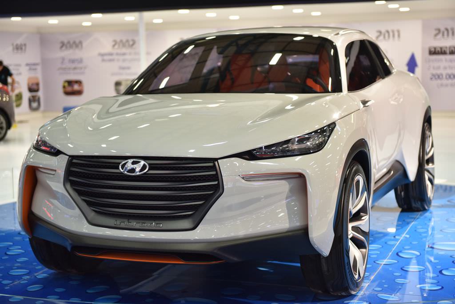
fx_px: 834
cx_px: 228
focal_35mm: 66
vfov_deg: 20.6
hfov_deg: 30.5
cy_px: 152
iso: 800
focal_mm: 66
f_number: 2.8
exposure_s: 1/160
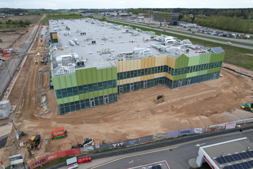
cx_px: 126
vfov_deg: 57.2
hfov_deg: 78.6
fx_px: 155
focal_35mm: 22
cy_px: 84
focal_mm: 8.38
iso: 100
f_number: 2.8
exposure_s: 1/640
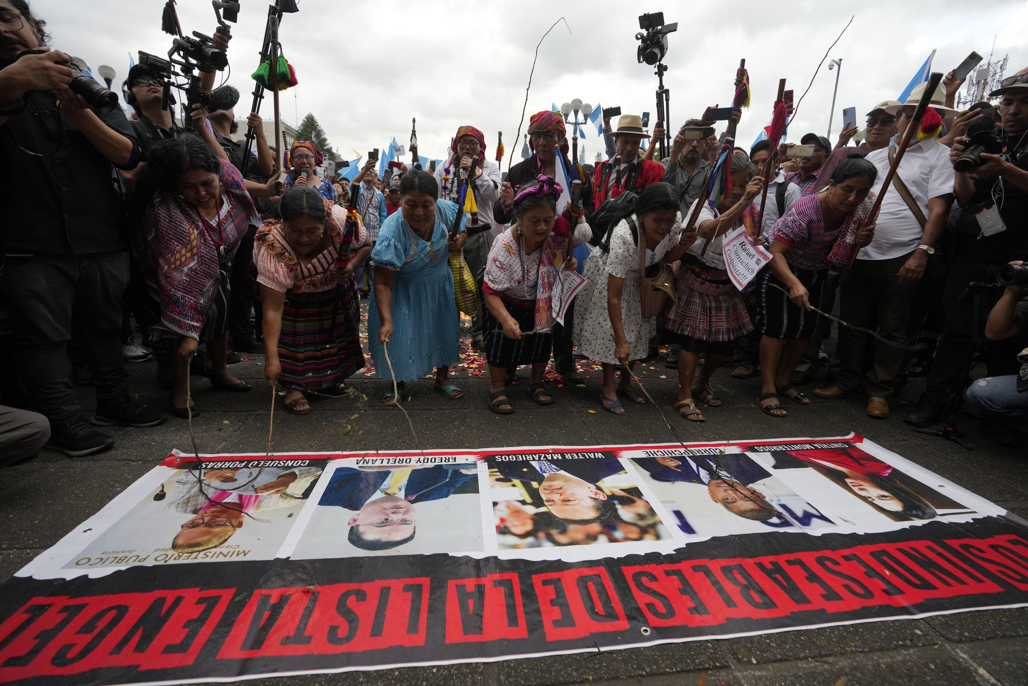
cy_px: 343
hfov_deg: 96.7
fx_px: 457
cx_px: 514
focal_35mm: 16
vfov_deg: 73.7
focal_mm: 16
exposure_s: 1/320
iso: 500
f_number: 4
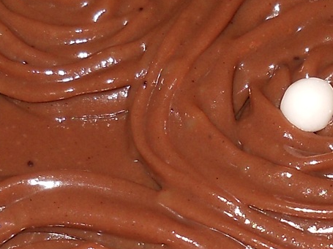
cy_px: 219
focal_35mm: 162
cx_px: 241
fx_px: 1558
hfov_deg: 12.2
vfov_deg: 9.1
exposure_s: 1/30
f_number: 5.5
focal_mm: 6.72
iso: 80
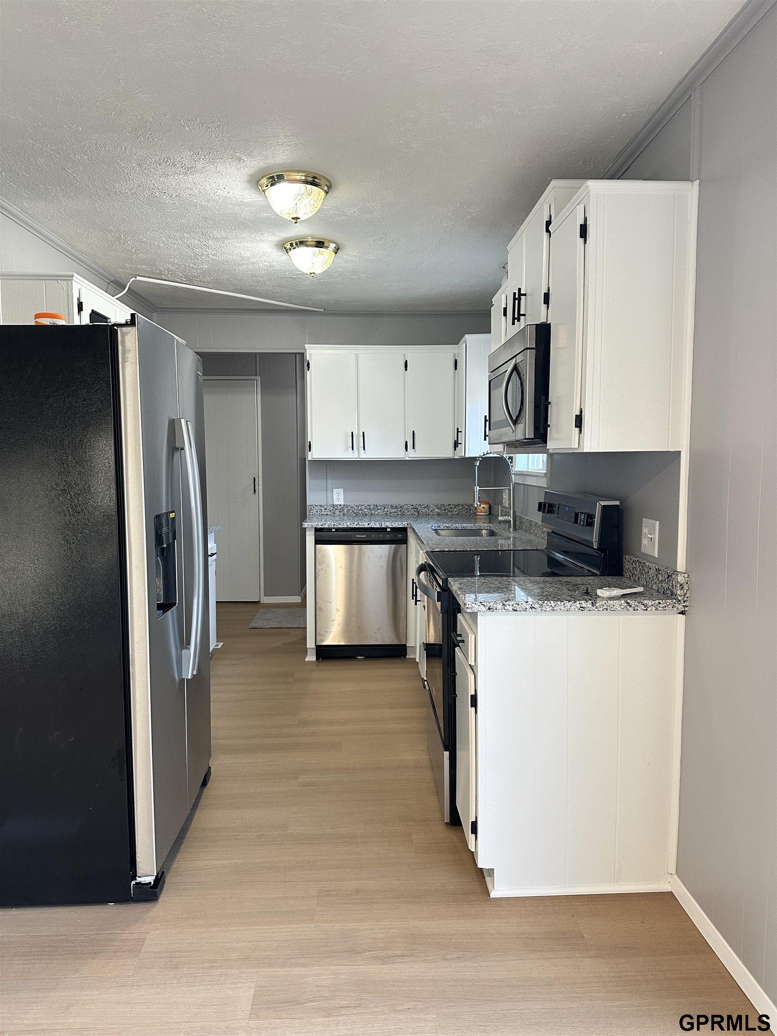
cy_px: 518
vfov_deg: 71.6
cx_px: 388
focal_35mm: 24
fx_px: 718
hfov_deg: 56.8
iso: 250
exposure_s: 1/83
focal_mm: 6.86
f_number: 1.78
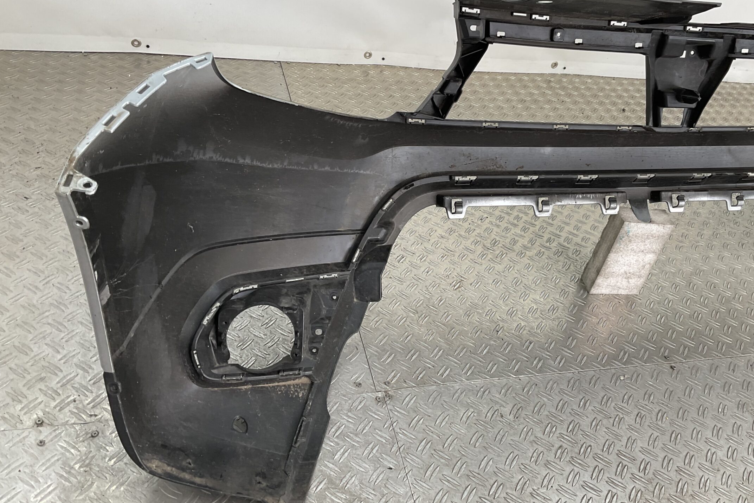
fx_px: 754
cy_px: 235
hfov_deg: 52.8
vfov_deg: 36.9
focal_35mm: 36
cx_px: 445
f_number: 1.8
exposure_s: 1/100
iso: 16
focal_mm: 3
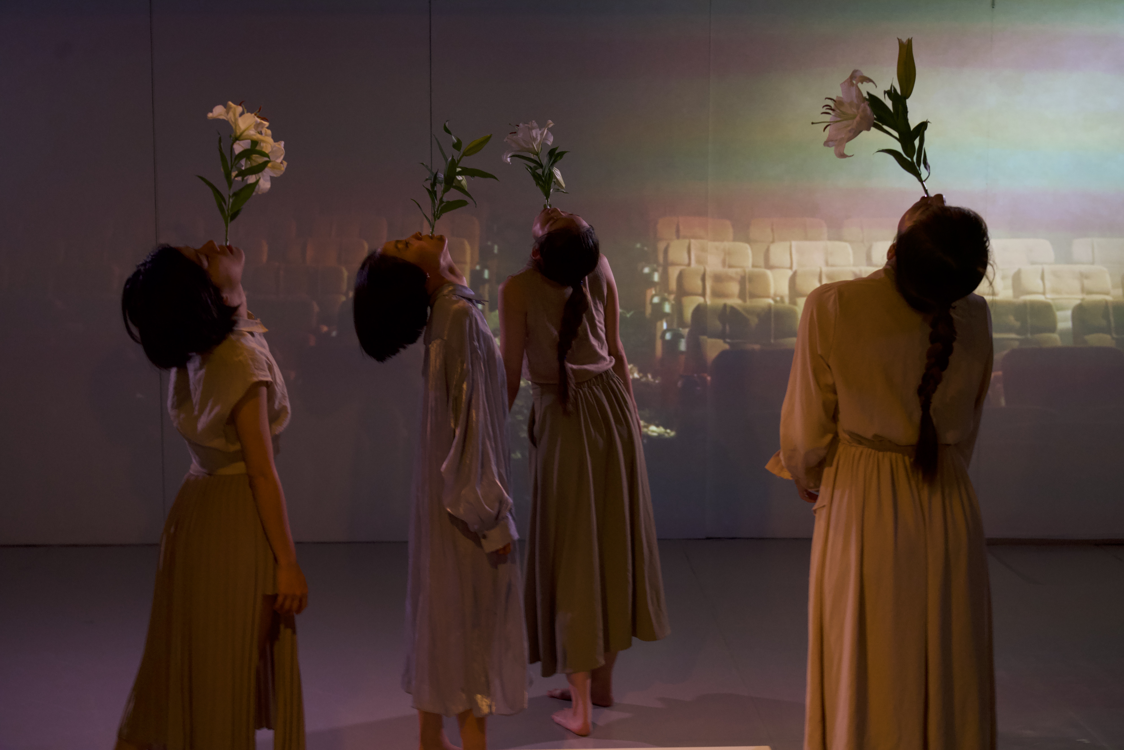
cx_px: 562
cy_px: 375
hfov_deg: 41.1
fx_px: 1499
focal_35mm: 48
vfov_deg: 28.1
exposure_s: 1/30
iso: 4000
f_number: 4.5
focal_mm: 48
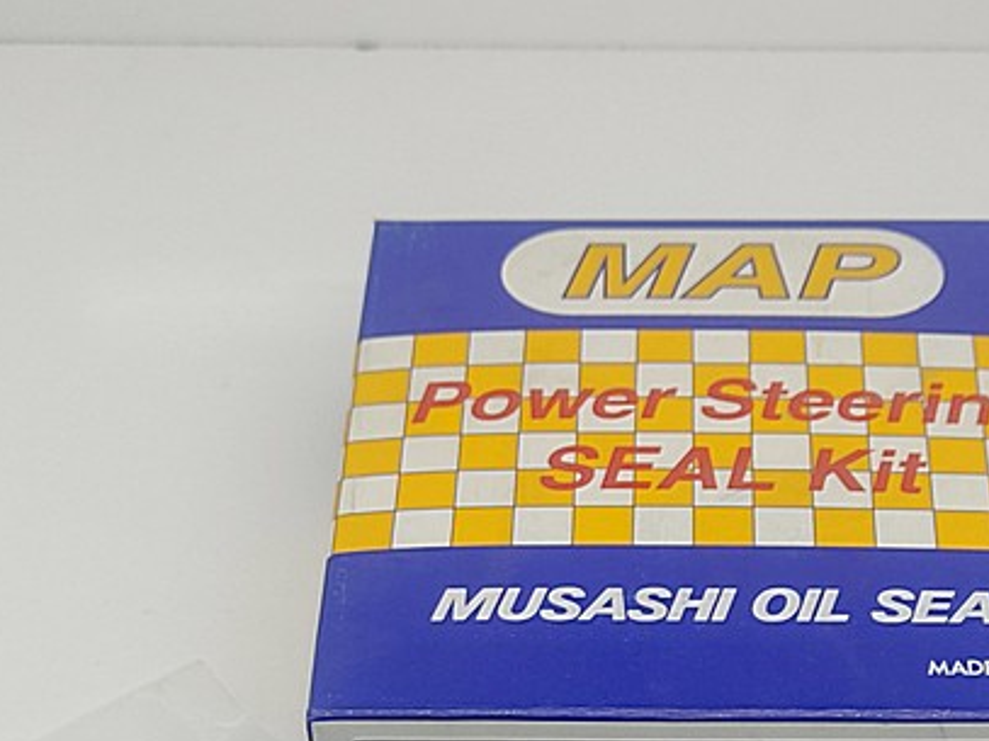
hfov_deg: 23.5
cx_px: 629
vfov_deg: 16.9
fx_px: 2371
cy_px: 910
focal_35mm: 83
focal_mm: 4.74
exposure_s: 1/100
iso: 142
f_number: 1.79
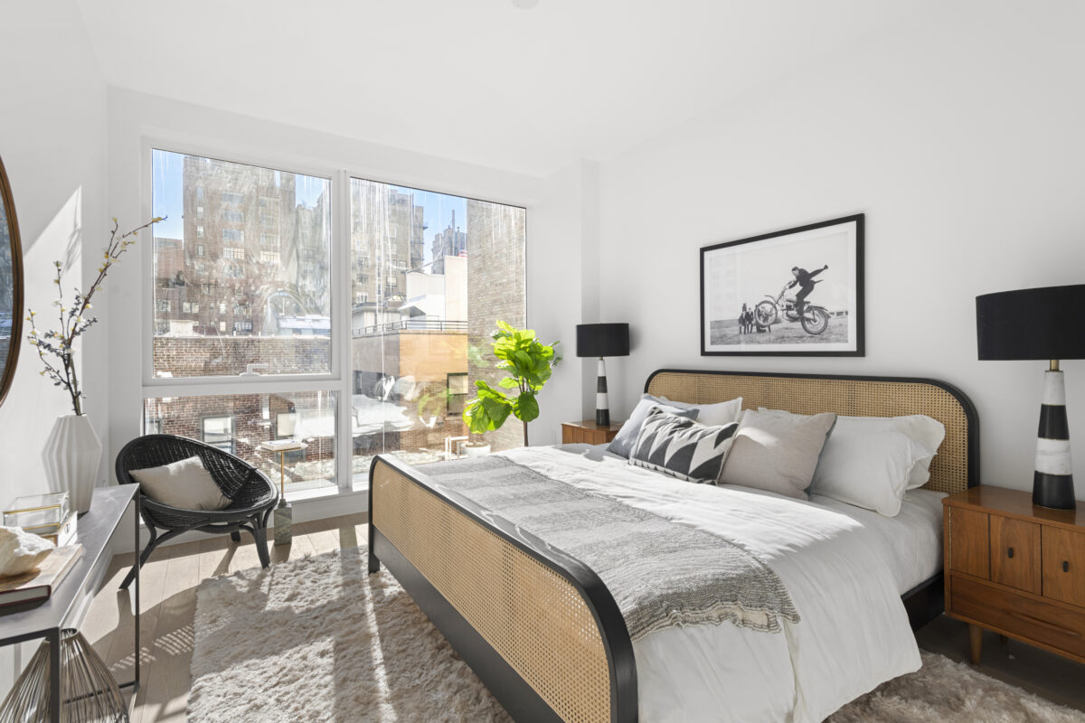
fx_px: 512
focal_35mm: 17
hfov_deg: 93.3
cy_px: 362
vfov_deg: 70.4
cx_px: 542
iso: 400
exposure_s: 1/160
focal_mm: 17
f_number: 9
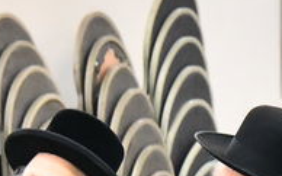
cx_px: 658
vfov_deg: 2.1
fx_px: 4793
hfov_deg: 3.3
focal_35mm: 624
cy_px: 242
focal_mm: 85
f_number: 5.6
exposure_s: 1/125
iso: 5000
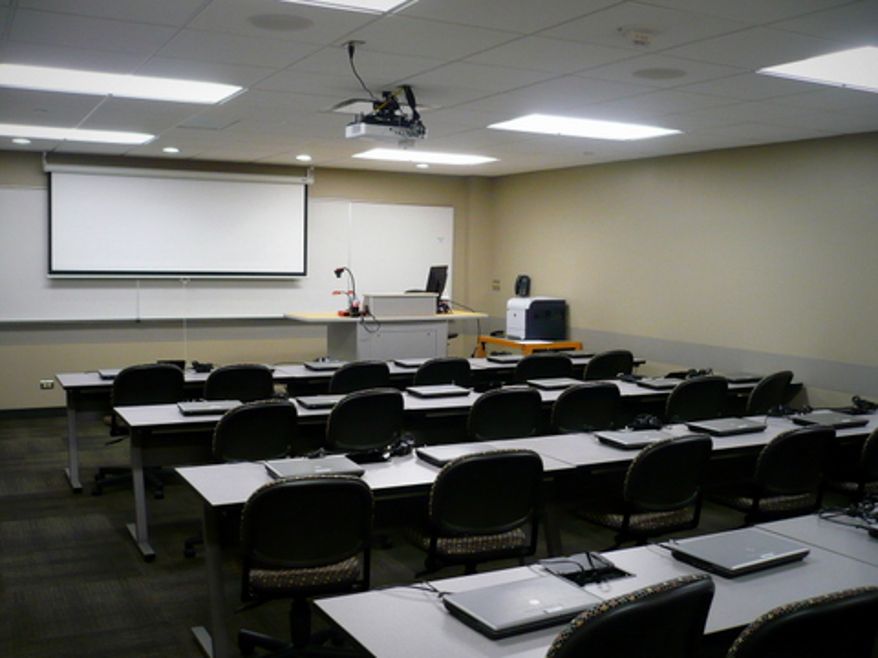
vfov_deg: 40.7
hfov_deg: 52.6
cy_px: 329
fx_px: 888
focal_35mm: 35
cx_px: 439
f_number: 2.8
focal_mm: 5.8
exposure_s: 1/25
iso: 200
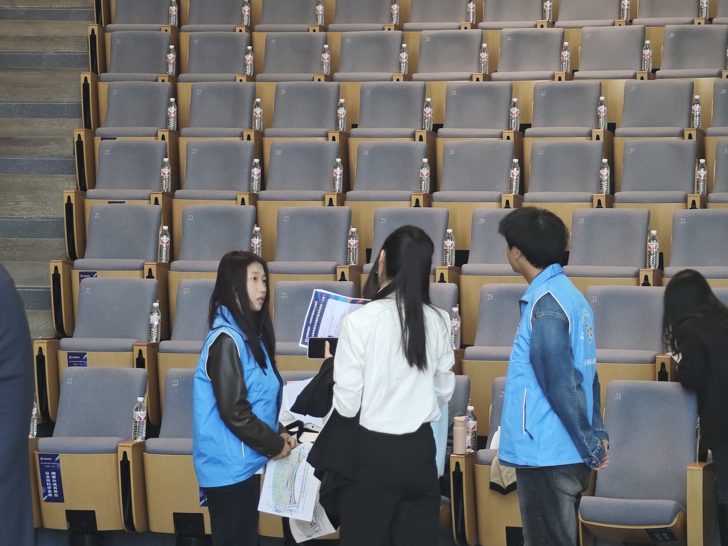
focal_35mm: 111
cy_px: 273
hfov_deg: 17.7
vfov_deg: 13.3
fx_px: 2334
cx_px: 364
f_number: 2
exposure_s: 1/100
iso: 400
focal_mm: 9
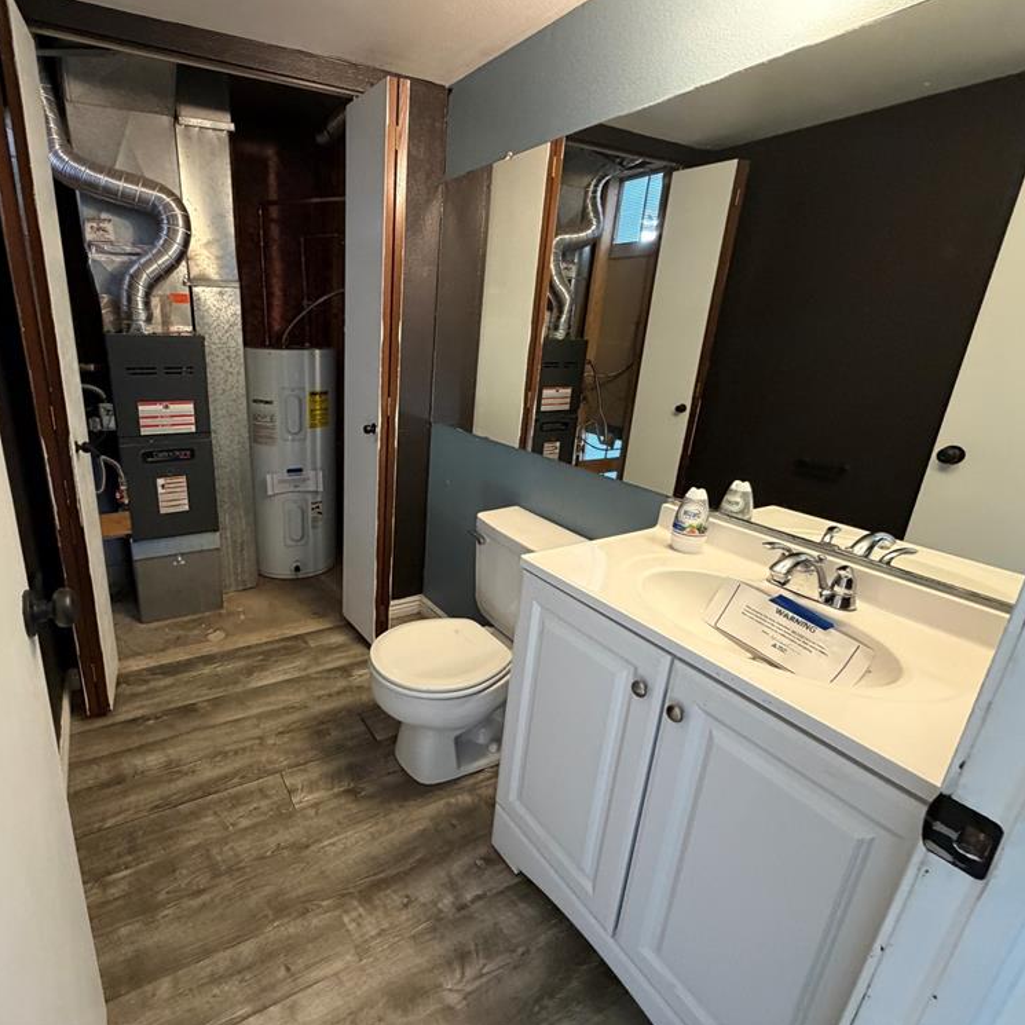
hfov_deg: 82.5
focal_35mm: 17
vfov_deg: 84.0
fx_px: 570
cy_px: 501
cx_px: 388
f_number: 2.2
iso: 500
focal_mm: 2.22
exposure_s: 1/60
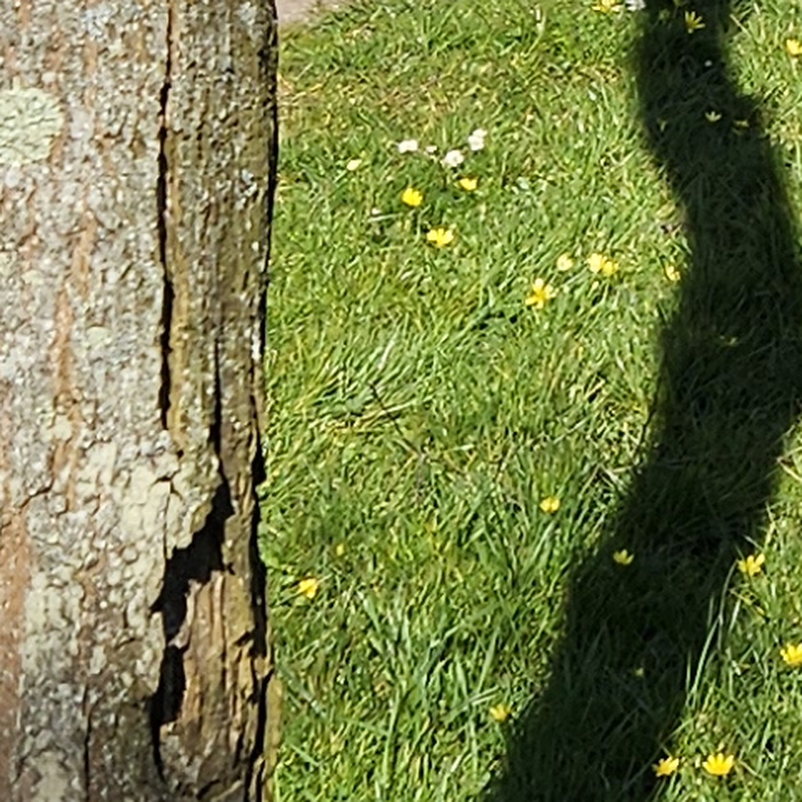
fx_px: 4430
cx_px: 1594
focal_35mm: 169
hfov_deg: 9.7
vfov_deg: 9.8
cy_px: -664
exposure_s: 1/1834
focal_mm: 5.4
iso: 25
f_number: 1.8
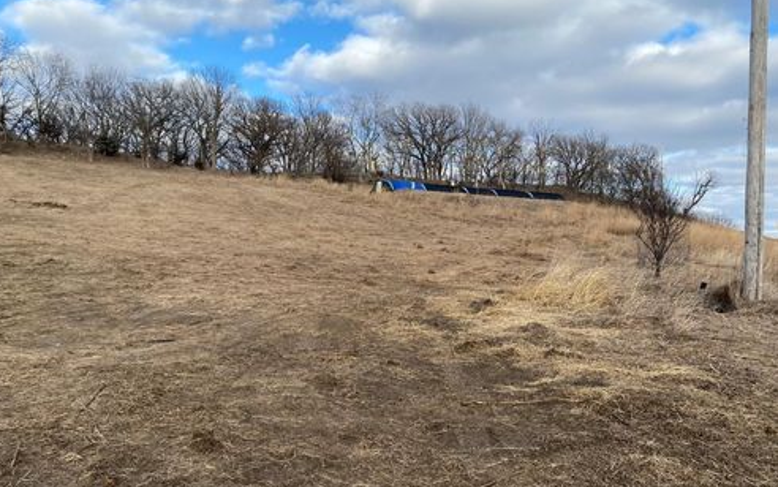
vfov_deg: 44.6
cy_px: 262
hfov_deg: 66.4
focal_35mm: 28
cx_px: 384
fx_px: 594
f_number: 1.8
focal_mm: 4.25
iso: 32
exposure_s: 1/1484
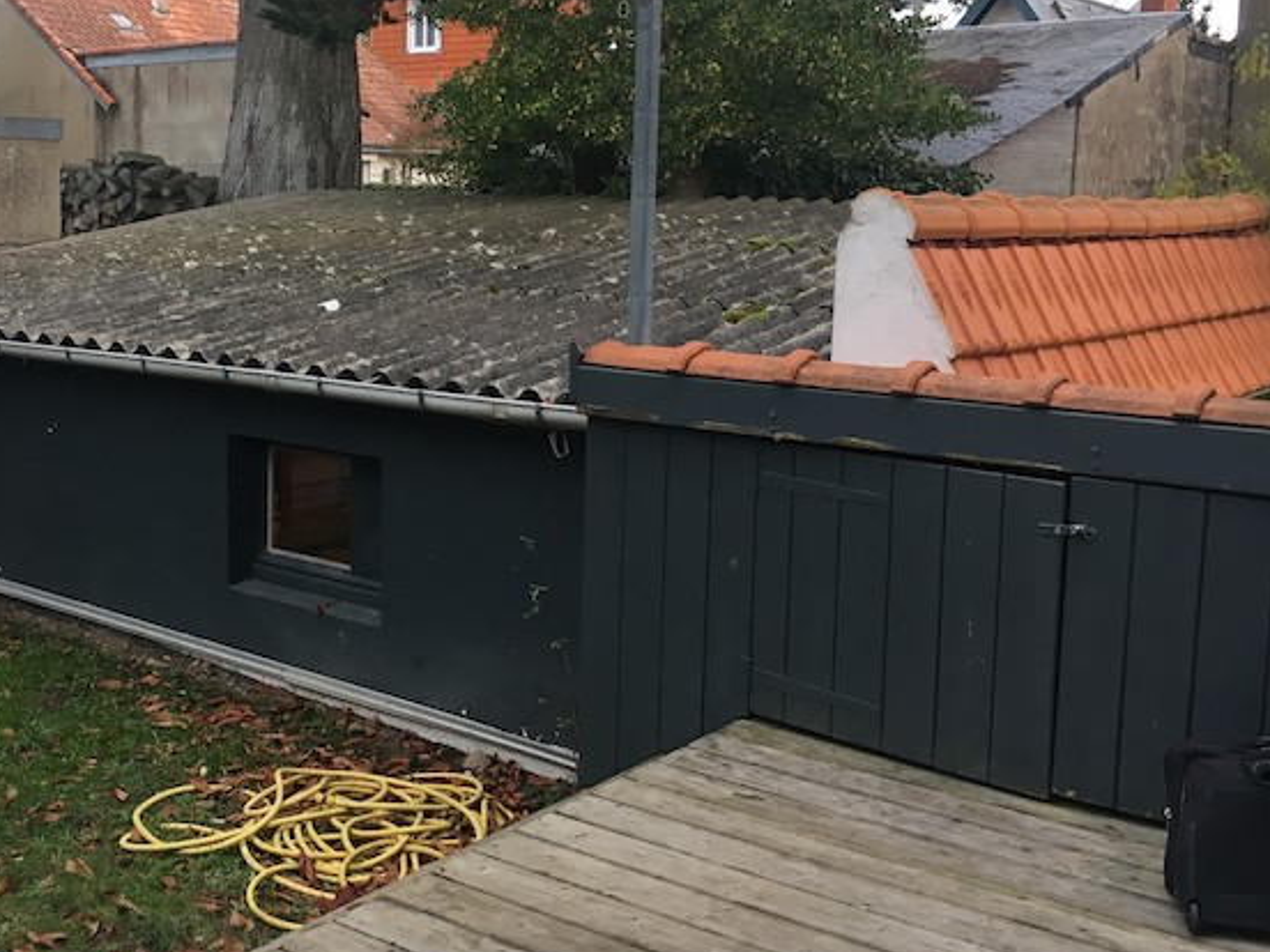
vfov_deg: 34.3
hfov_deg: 44.2
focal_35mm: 42
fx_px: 1541
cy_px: 389
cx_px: 428
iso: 64
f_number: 2.2
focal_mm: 4.15
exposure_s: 1/33
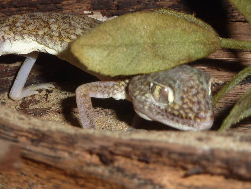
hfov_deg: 12.7
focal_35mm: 155
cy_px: 59
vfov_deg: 9.6
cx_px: 87
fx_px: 1124
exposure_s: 1/80
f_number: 4.3
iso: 100
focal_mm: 14.7
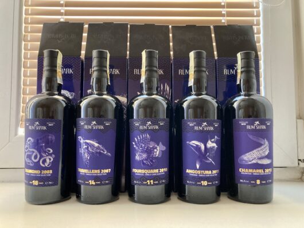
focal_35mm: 28
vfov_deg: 49.8
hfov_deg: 63.4
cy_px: 114
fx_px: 246
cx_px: 152
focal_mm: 3.99
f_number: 1.8
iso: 200
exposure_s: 1/60
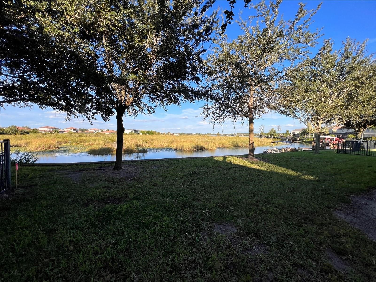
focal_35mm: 13
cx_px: 188
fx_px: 141
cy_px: 141
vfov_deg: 89.9
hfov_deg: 106.2
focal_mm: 1.57
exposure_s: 1/1119
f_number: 1.8
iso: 32
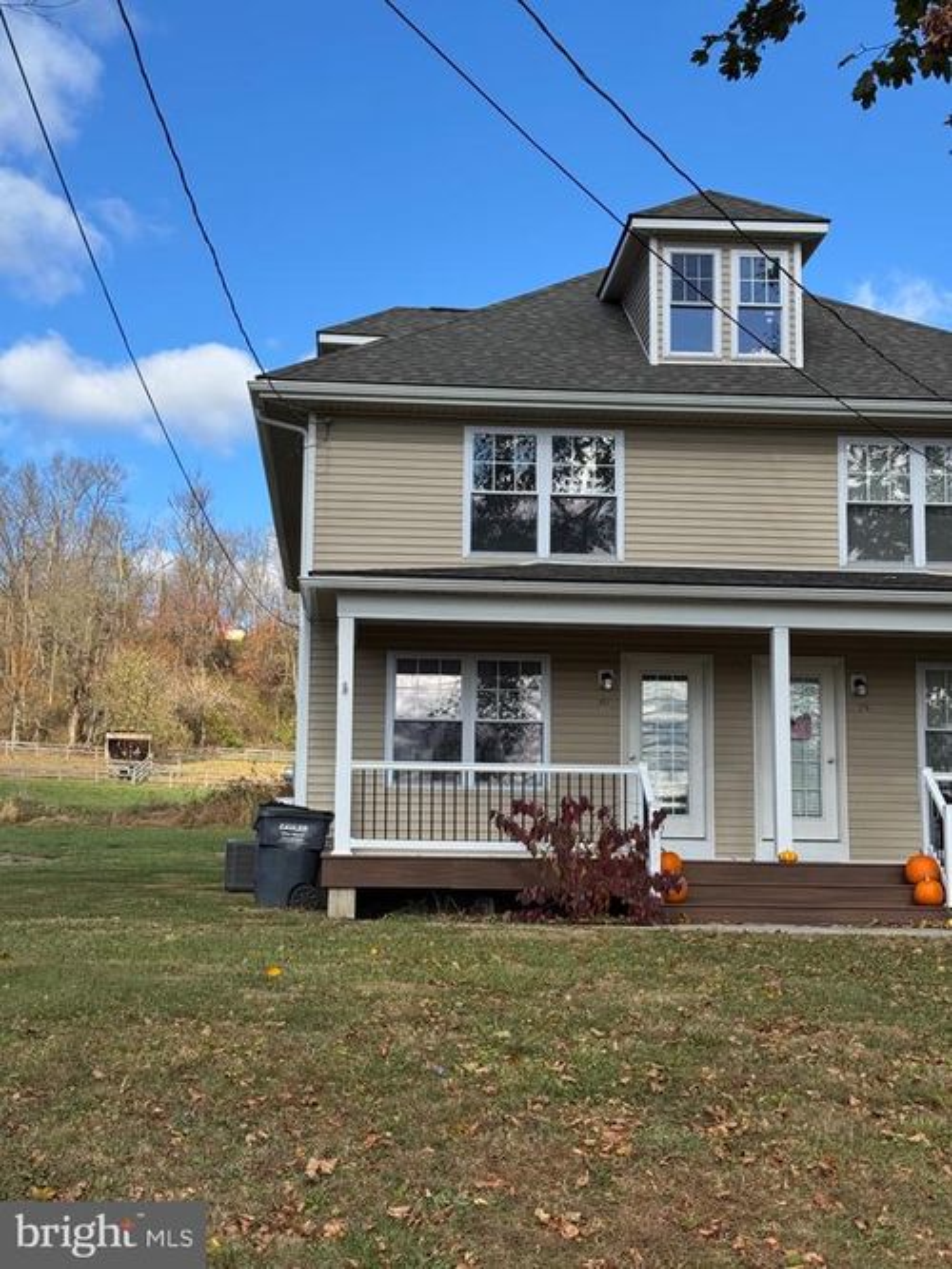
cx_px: 476
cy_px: 634
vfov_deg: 39.7
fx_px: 1761
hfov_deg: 30.3
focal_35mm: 48
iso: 64
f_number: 1.78
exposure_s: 1/2331
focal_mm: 6.76
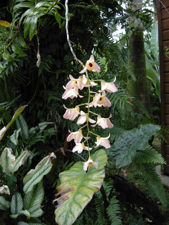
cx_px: 84
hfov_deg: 40.7
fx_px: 228
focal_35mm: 35
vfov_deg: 52.6
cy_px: 112
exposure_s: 1/32.8
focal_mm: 7.5
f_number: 2.7
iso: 400
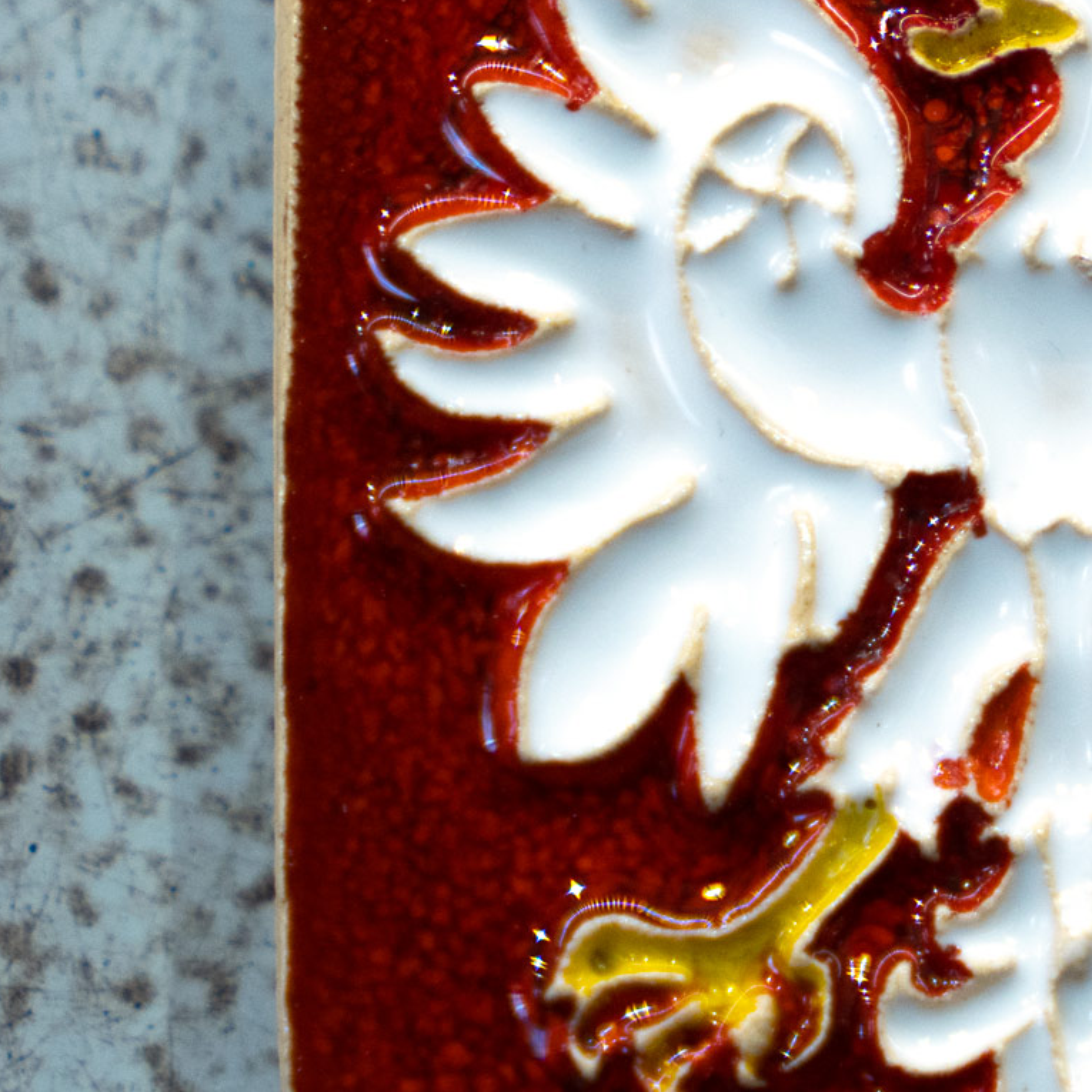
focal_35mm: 180
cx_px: 1105
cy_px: 464
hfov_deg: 9.6
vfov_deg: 9.7
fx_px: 6424
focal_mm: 50
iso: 320
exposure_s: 1/160
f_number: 2.8
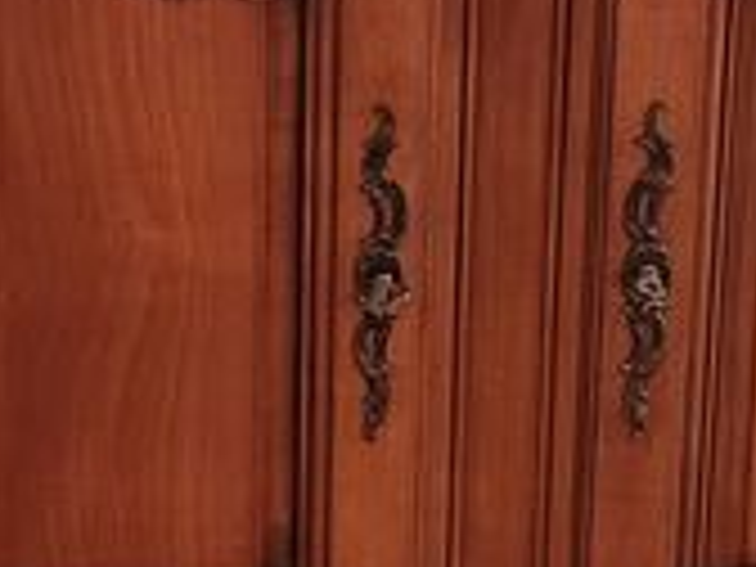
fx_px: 3385
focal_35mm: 155
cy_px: 288
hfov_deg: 12.7
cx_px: 414
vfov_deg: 9.6
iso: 500
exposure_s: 1/50
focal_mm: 5.4
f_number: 1.8
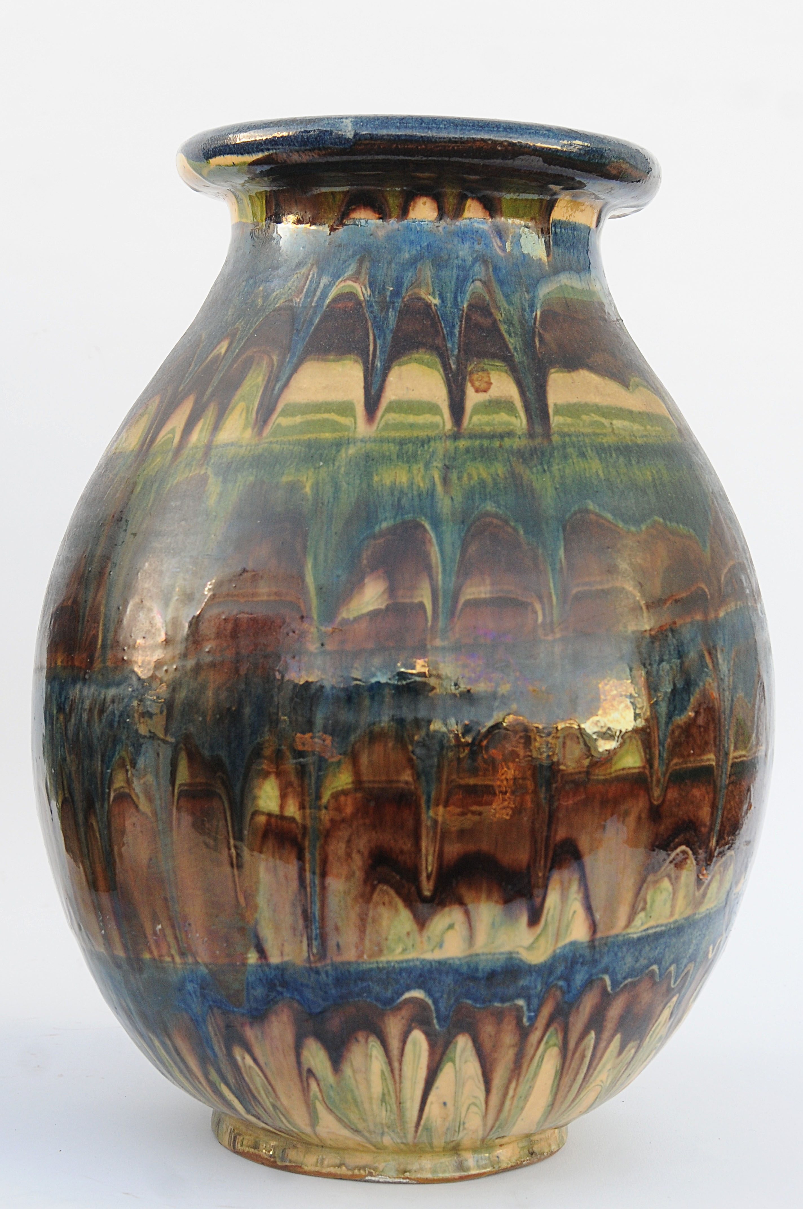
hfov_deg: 28.0
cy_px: 604
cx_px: 402
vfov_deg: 41.2
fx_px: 1610
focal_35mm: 48
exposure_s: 1/250
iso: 400
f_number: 5
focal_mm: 32
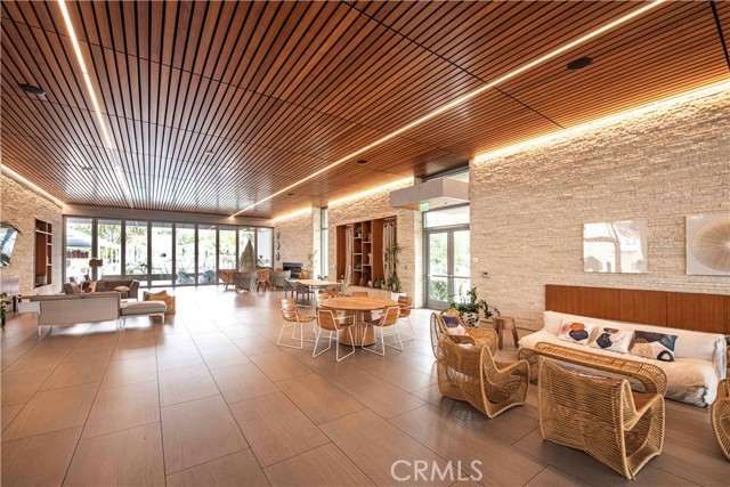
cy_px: 244
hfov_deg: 104.2
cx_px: 365
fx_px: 284
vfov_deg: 81.2
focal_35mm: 14
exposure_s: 1/80
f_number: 8
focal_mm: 14
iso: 800
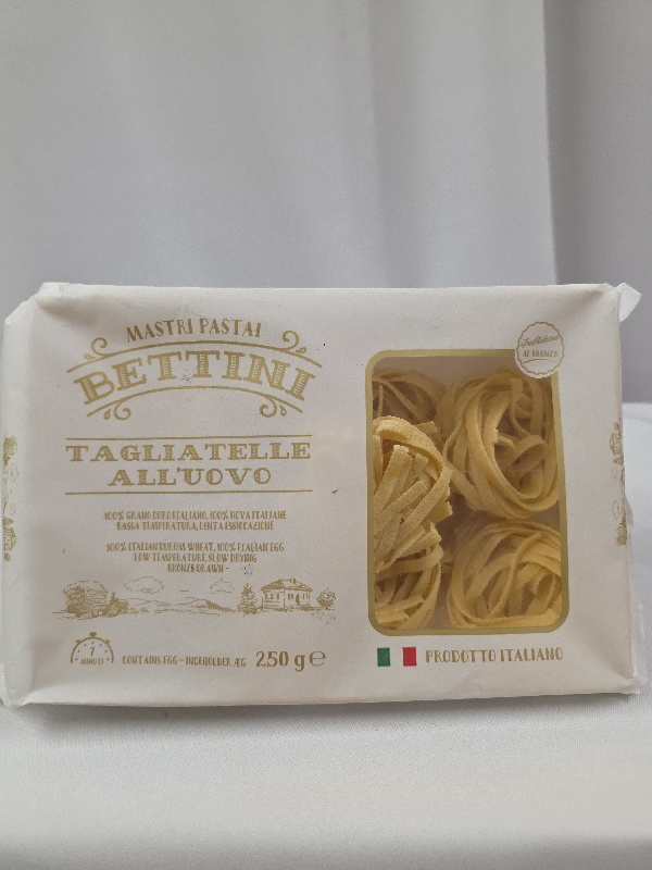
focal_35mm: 23
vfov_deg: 73.9
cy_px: 435
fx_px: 578
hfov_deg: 58.9
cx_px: 326
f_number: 1.7
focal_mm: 6.3
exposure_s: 1/101
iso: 320
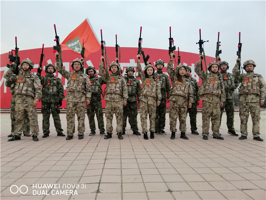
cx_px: 133
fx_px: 200
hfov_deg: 67.3
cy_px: 100
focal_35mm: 26
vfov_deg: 53.1
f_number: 2.2
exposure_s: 1/120
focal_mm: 3.81
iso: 320
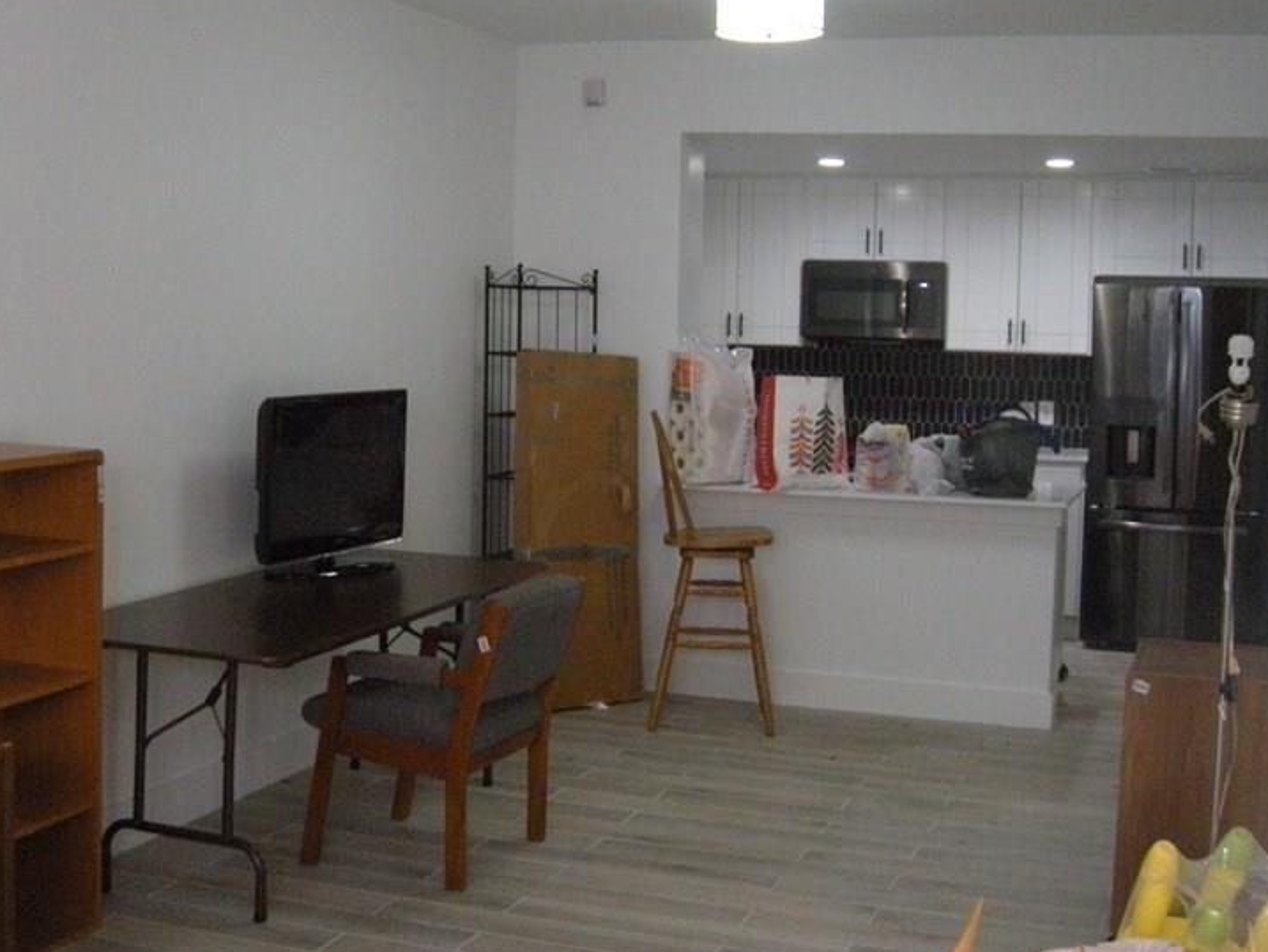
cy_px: 352
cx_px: 587
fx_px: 1832
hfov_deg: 38.2
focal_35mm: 50
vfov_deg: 29.0
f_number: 3.8
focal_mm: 5.9
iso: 400
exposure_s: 1/45.6
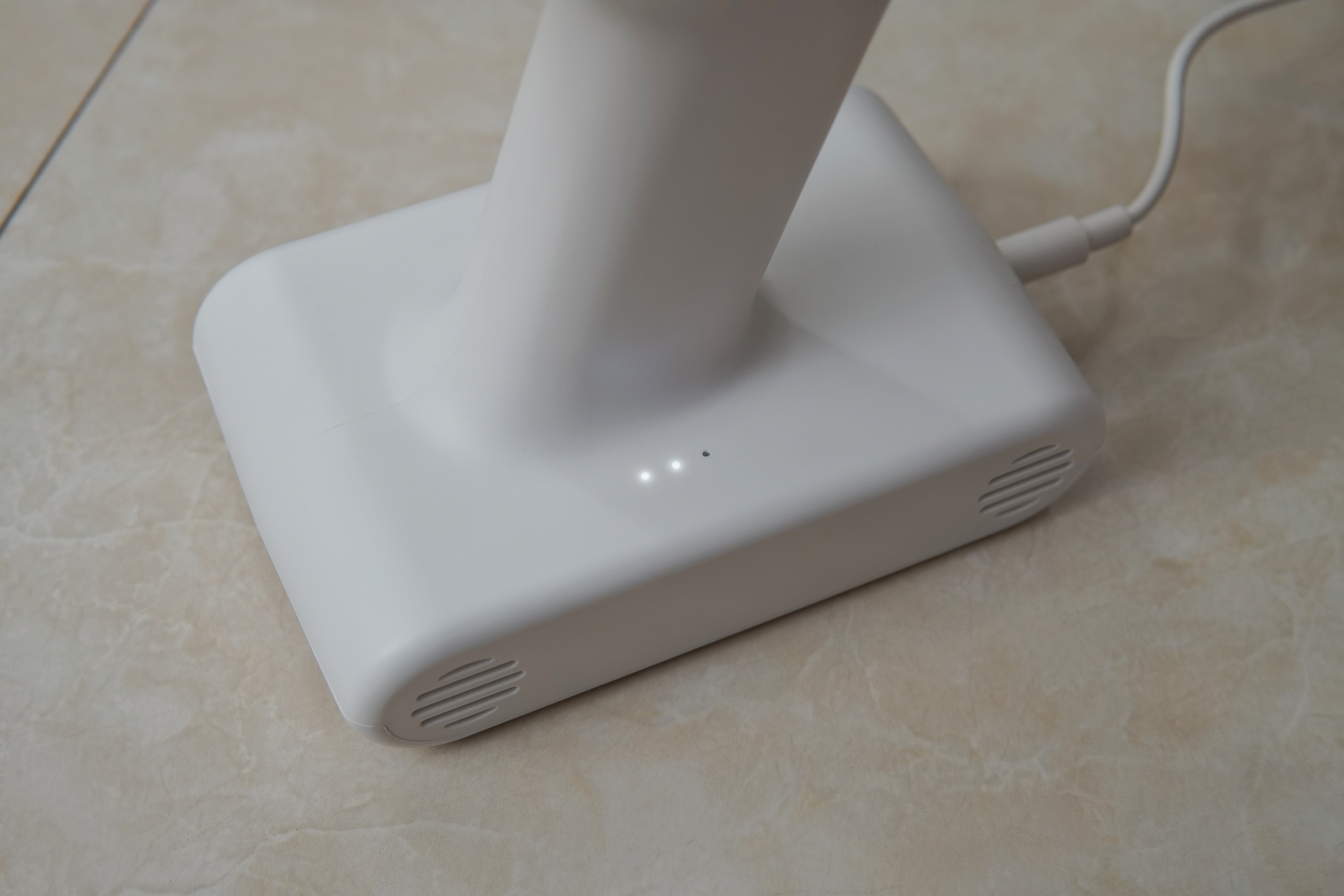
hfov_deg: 43.6
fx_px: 1680
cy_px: 448
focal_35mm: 45
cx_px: 672
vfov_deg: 29.9
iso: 800
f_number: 4.5
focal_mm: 30
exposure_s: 1/100
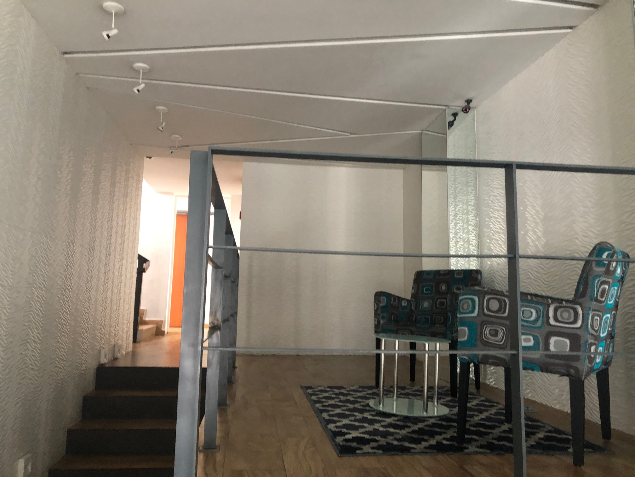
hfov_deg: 63.4
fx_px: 514
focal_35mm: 28
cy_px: 238
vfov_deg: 49.7
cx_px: 318
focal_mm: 3.99
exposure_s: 1/8
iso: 100
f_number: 1.8
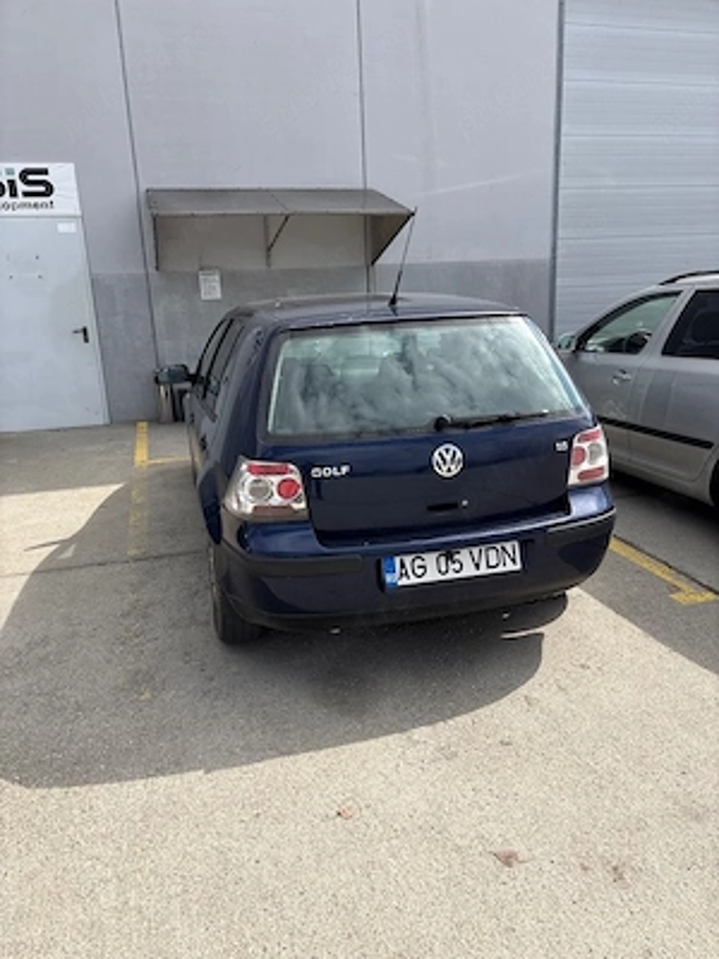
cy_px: 480
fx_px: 720
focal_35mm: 26
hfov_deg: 53.1
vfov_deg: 67.3
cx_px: 360
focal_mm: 5.96
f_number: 1.6
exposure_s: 1/2865
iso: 50
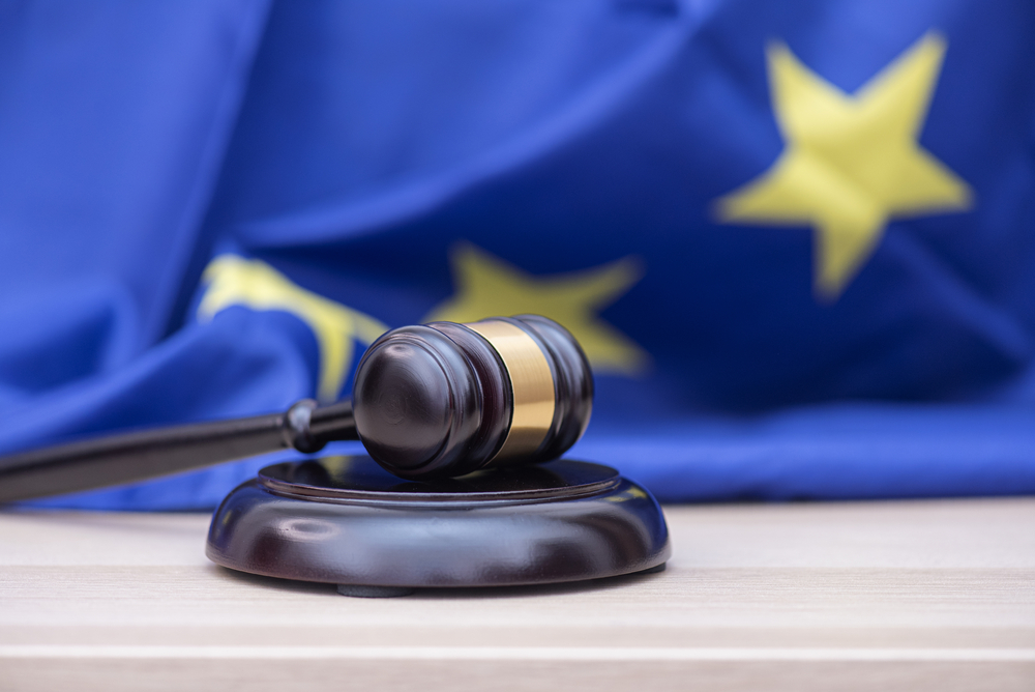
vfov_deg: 13.1
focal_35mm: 105
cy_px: 346
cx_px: 518
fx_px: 3020
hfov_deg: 19.4
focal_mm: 105
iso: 250
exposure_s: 1/200
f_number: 4
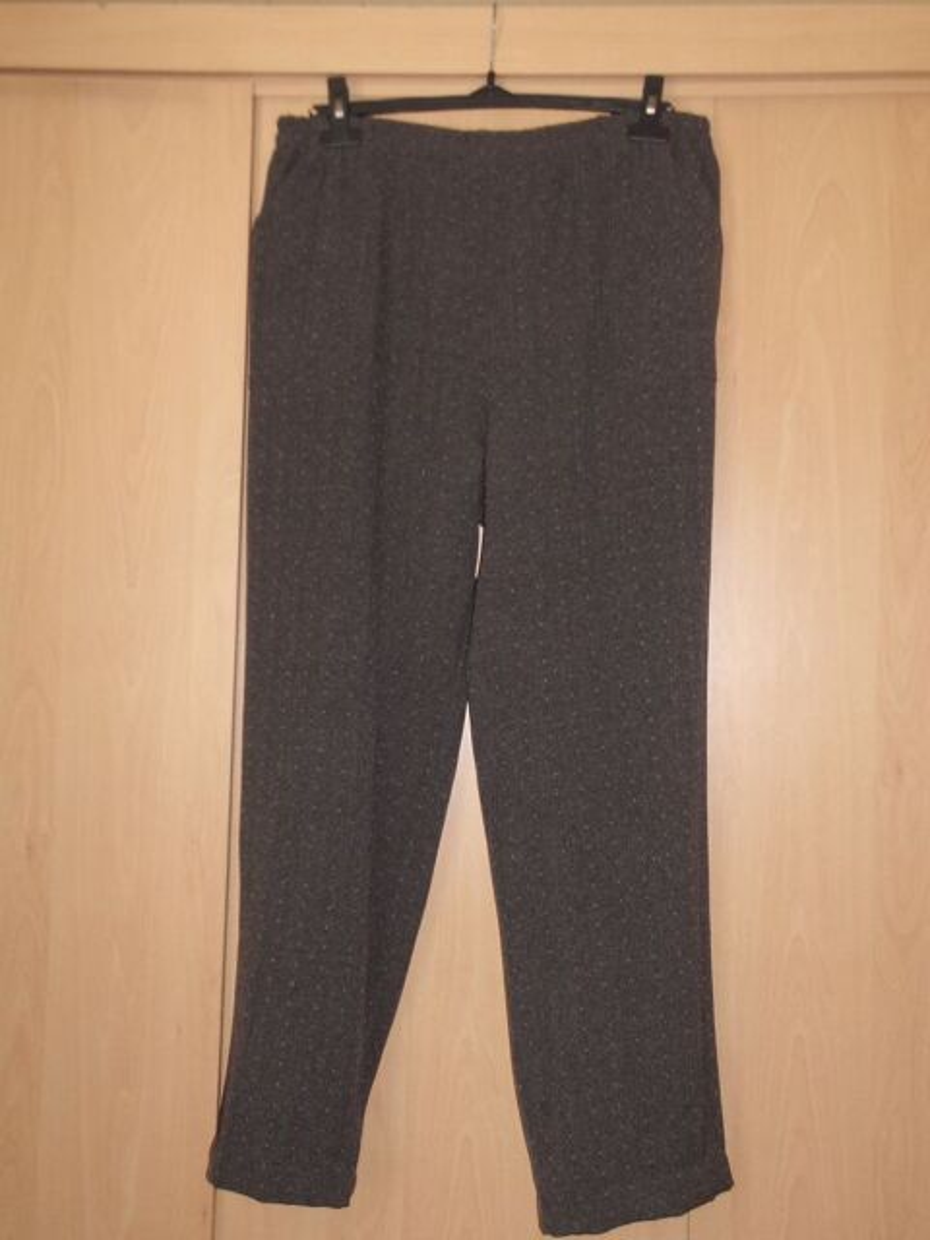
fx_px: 1540
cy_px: 620
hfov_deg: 33.6
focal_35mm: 43
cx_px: 465
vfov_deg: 43.9
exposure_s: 1/34
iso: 200
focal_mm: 7.8
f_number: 4.7
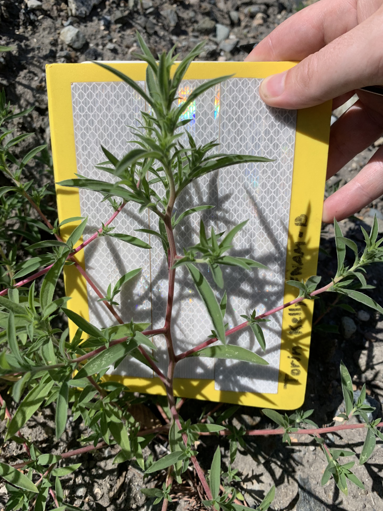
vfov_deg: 65.3
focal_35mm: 27
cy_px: 247
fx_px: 398
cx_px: 192
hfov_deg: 51.4
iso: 25
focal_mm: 4.25
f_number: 1.8
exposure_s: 1/3401
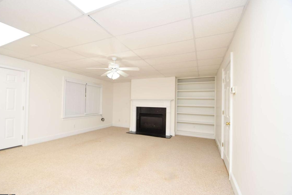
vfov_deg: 73.7
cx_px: 140
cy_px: 101
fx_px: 130
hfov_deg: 96.7
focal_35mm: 16
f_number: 4
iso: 280
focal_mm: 10
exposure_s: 1/60
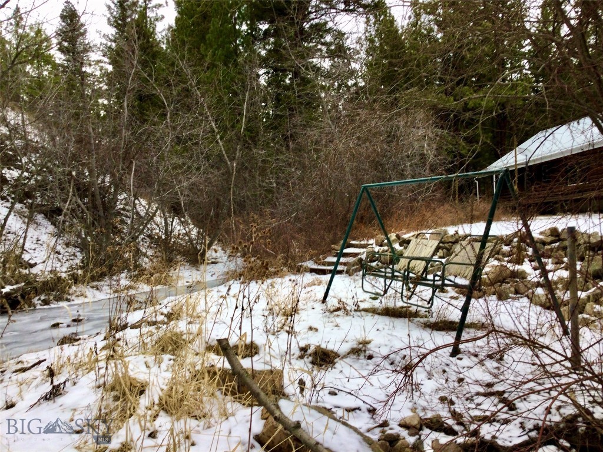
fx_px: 540
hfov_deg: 58.4
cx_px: 302
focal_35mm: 31
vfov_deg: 45.4
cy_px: 226
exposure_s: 1/120
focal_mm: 3.3
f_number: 2.4
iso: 25
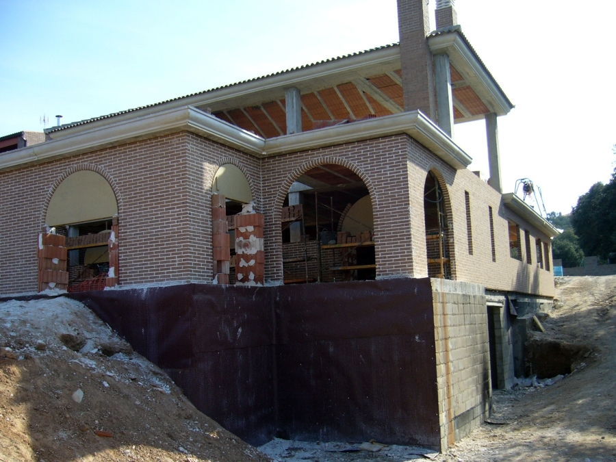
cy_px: 231
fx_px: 623
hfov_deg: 52.6
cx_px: 308
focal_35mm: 35
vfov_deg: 40.7
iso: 80
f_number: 2.8
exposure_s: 1/400
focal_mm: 5.8
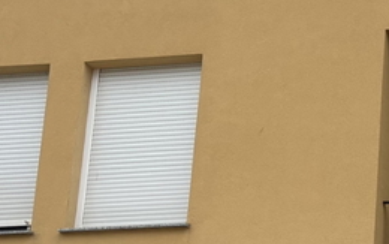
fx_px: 1348
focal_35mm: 127
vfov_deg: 10.0
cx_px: 652
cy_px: 376
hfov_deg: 14.8
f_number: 1.6
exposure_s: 1/2778
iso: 50
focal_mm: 5.96
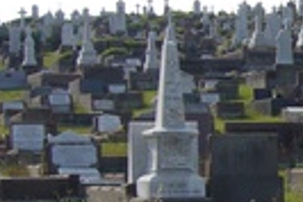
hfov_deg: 15.4
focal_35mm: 120
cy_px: 161
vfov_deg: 11.4
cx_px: 488
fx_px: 1011
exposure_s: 1/320
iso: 80
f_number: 5.6
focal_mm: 5.8
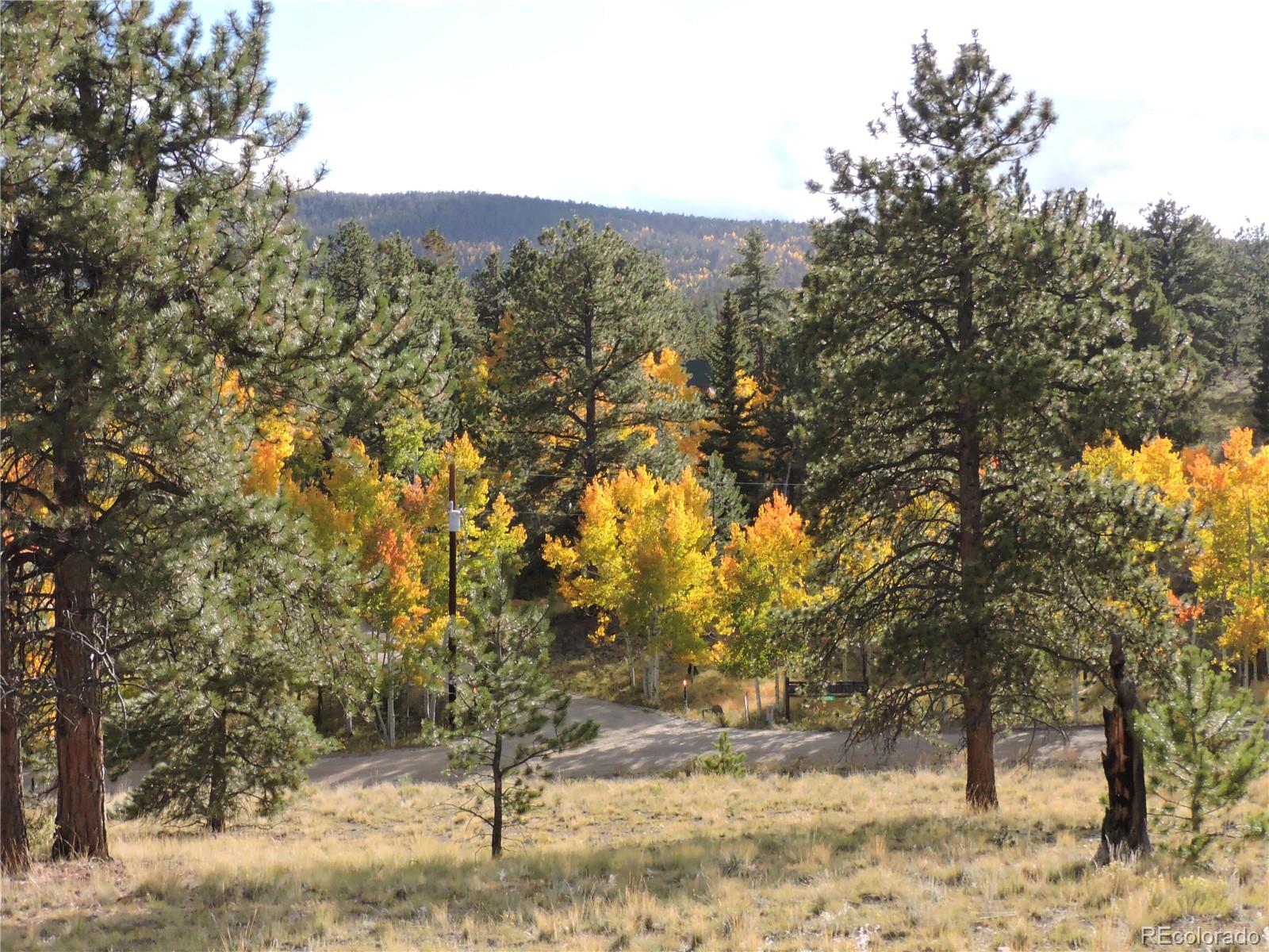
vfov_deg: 26.6
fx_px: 2016
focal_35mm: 55
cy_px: 476
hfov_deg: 34.9
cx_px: 634
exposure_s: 1/2000
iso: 720
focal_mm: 9.8
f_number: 3.7
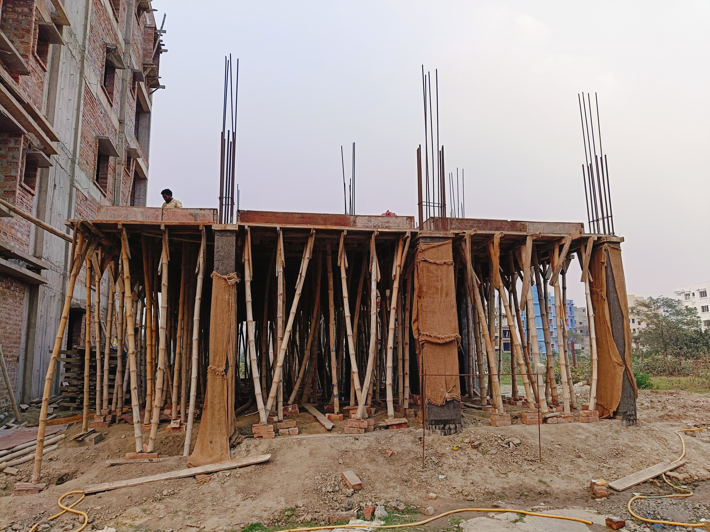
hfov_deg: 67.3
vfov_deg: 53.1
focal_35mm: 26
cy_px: 266
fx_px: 533
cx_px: 355
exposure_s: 1/296
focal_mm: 4.84
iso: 80
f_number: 1.8
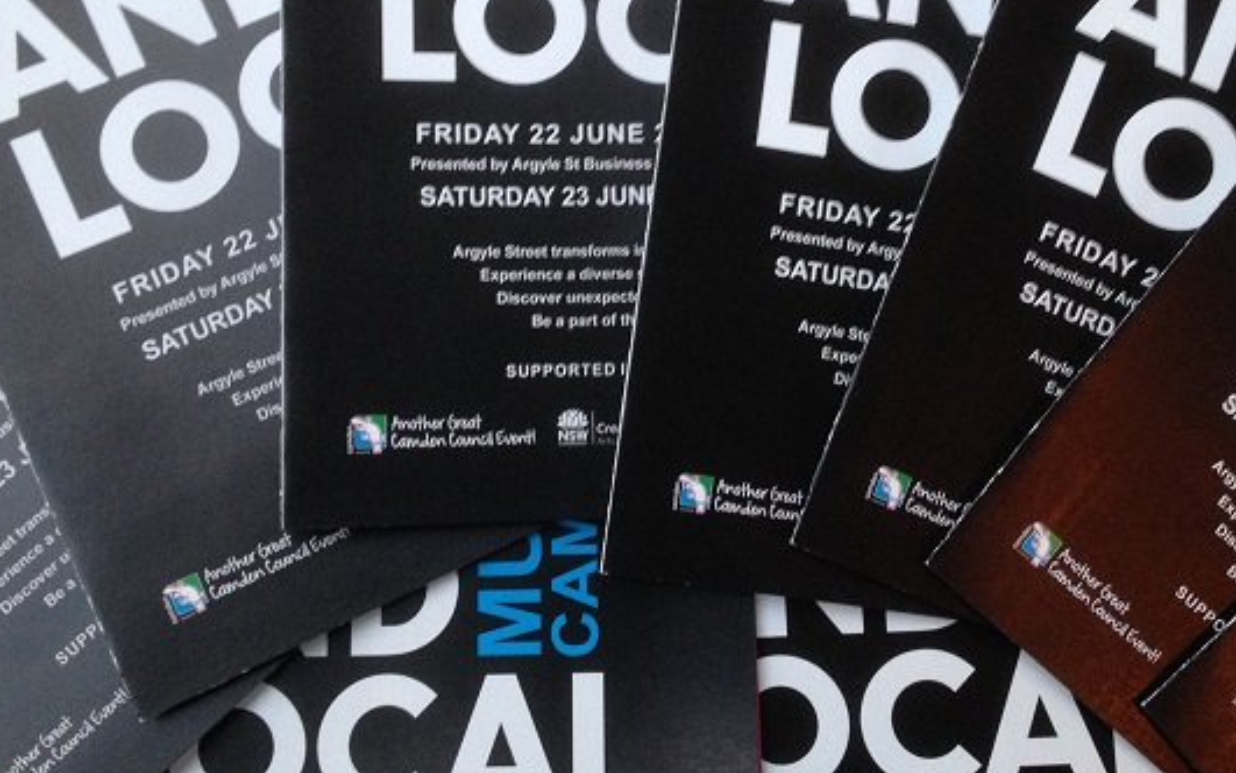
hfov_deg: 35.7
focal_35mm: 57
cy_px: 240
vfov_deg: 22.6
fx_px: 1920
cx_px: 663
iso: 160
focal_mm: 4.28
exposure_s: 1/20
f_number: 2.4
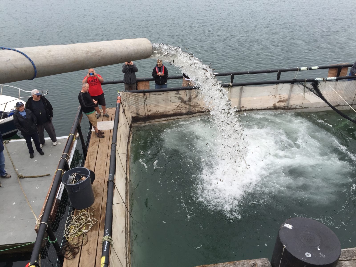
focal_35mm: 29
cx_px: 178
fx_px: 298
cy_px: 134
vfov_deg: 48.2
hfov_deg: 61.7
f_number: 2.2
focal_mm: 4.15
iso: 32
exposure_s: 1/608
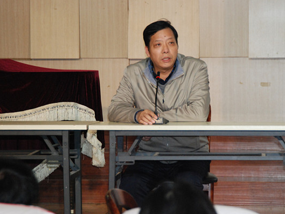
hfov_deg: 12.7
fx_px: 1281
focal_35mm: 156
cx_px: 156
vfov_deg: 9.5
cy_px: 107
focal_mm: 95
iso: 1600
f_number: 5.6
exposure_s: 1/60
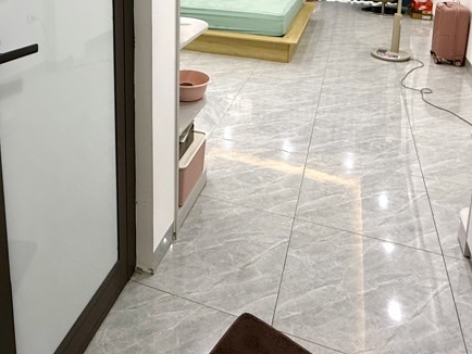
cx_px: 177
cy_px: 1
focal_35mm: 33
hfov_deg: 54.7
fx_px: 450
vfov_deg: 38.3
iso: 200
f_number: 2.2
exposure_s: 1/50
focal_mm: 2.22
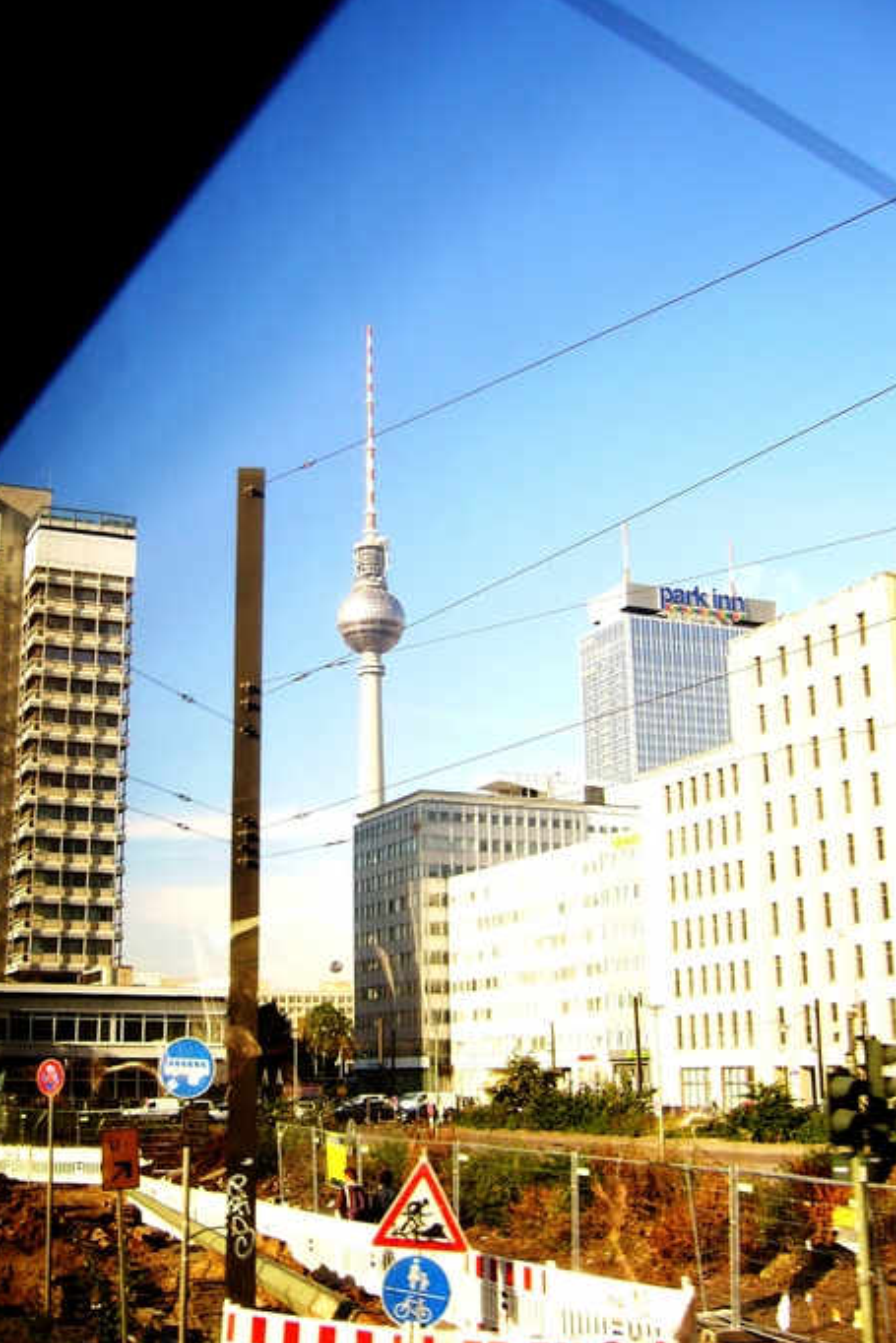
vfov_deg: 47.4
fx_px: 1530
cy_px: 672
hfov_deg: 32.5
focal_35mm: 41
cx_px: 351
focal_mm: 5.8
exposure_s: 1/100
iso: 80
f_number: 2.8
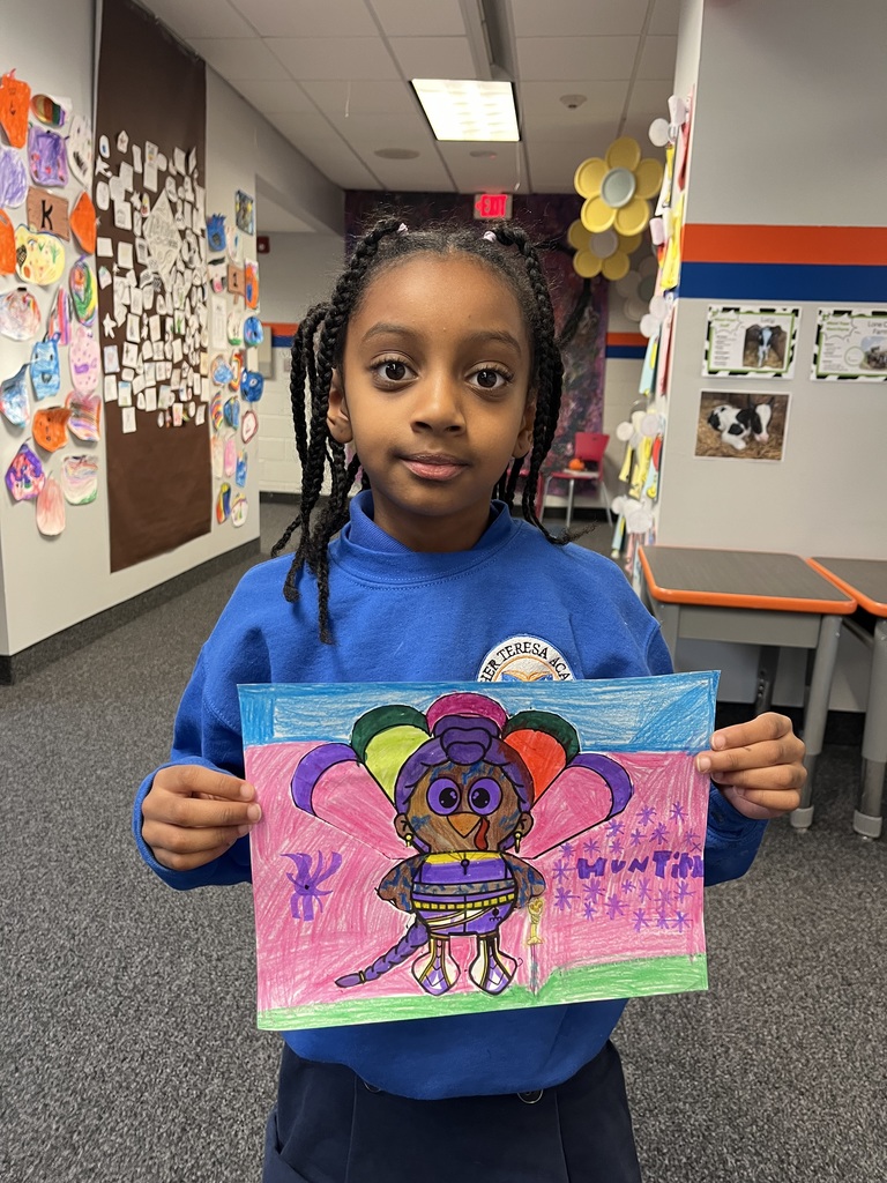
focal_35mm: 26
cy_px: 592
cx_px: 444
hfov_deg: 53.1
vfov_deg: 67.3
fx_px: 888
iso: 200
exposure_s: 1/60
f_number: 1.6
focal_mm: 5.1
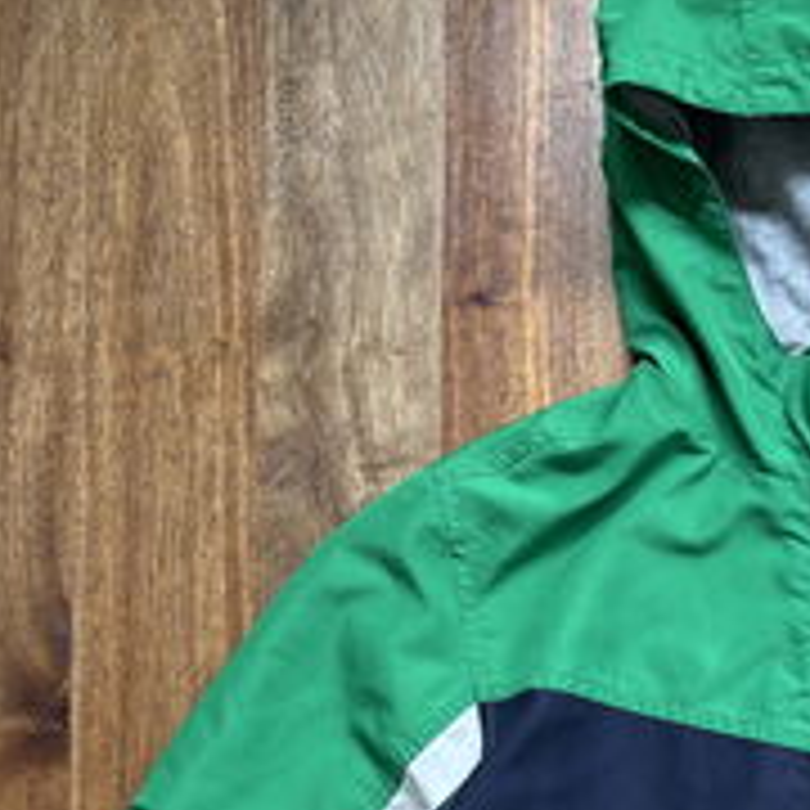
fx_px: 1800
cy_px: 893
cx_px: 855
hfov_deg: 24.0
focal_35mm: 68
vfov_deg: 23.7
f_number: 1.6
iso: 125
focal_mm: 5.96
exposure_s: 1/80
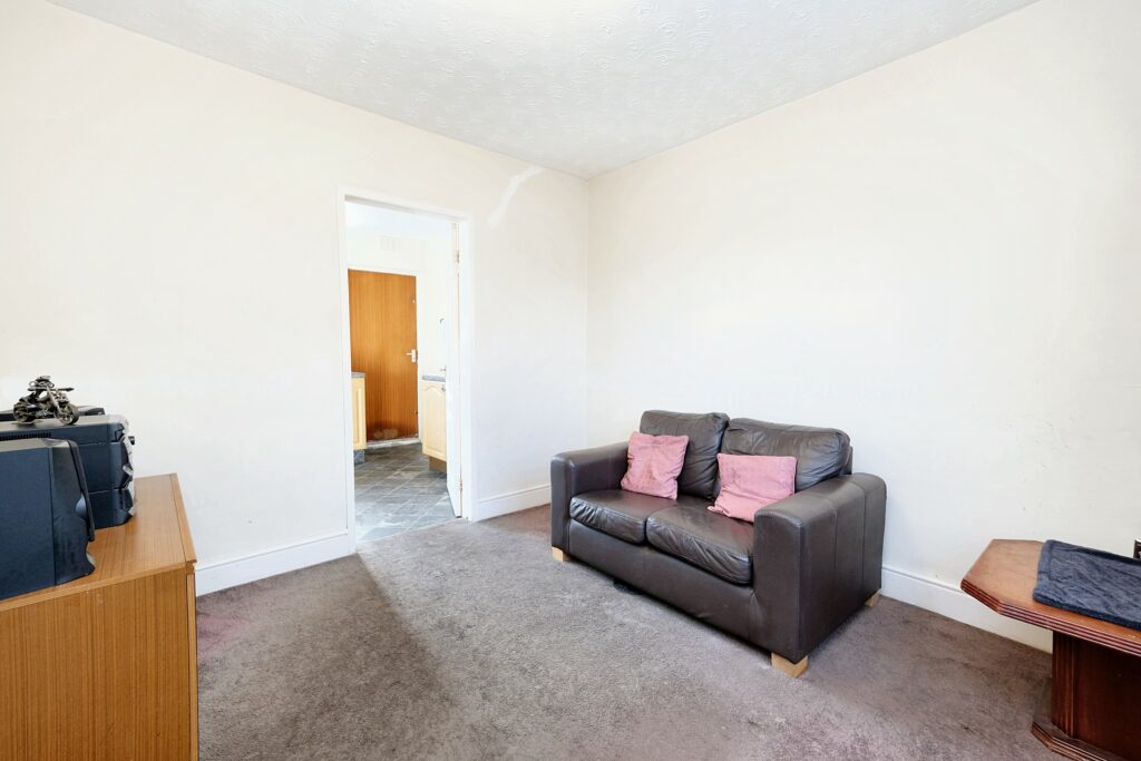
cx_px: 570
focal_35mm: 15
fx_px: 475
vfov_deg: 77.3
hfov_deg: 100.4
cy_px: 380
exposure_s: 1/45
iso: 800
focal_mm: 10
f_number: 4
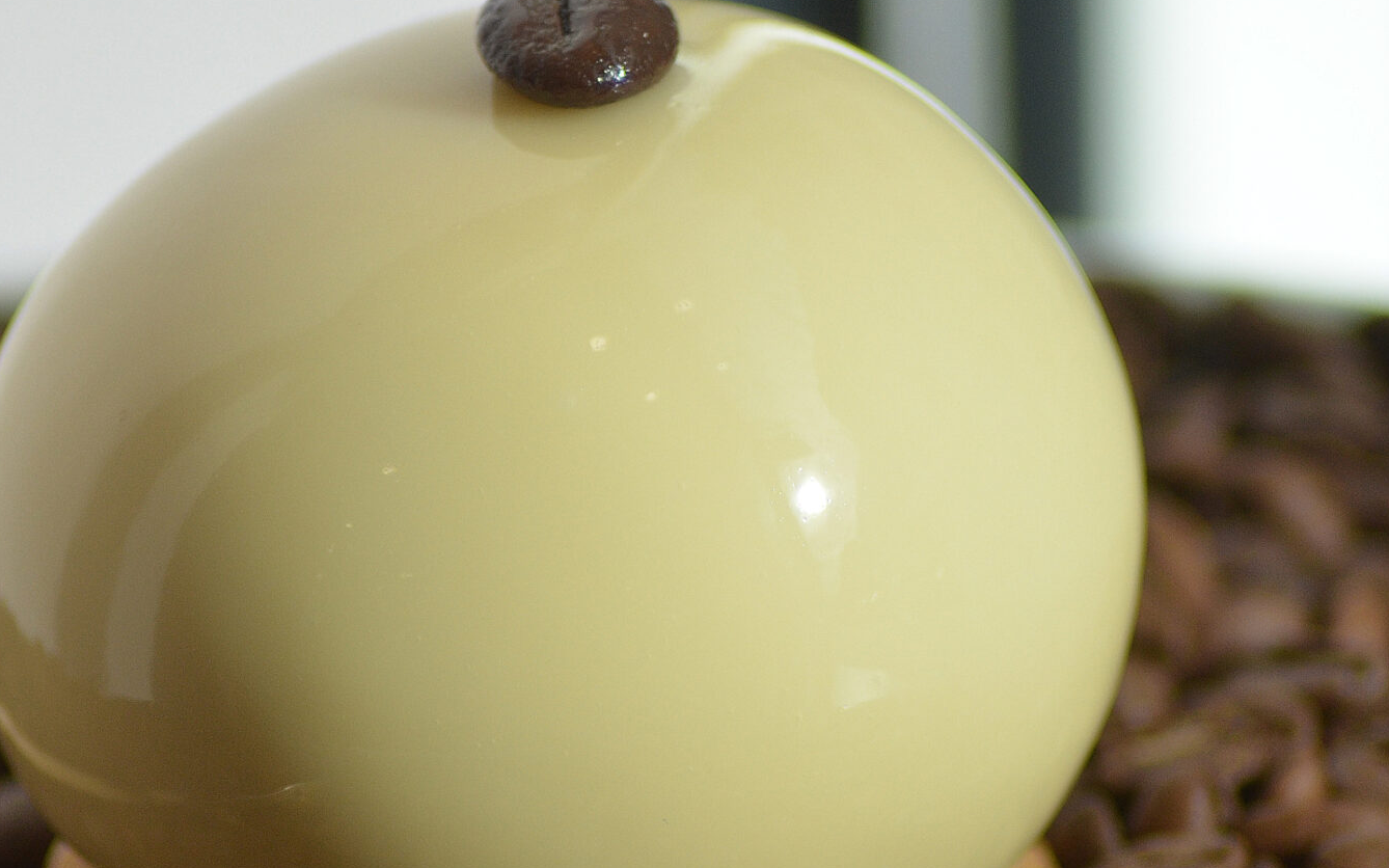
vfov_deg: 2.4
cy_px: 749
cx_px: 537
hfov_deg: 3.9
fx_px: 20439
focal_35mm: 540
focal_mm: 185
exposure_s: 1/1600
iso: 400
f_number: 5
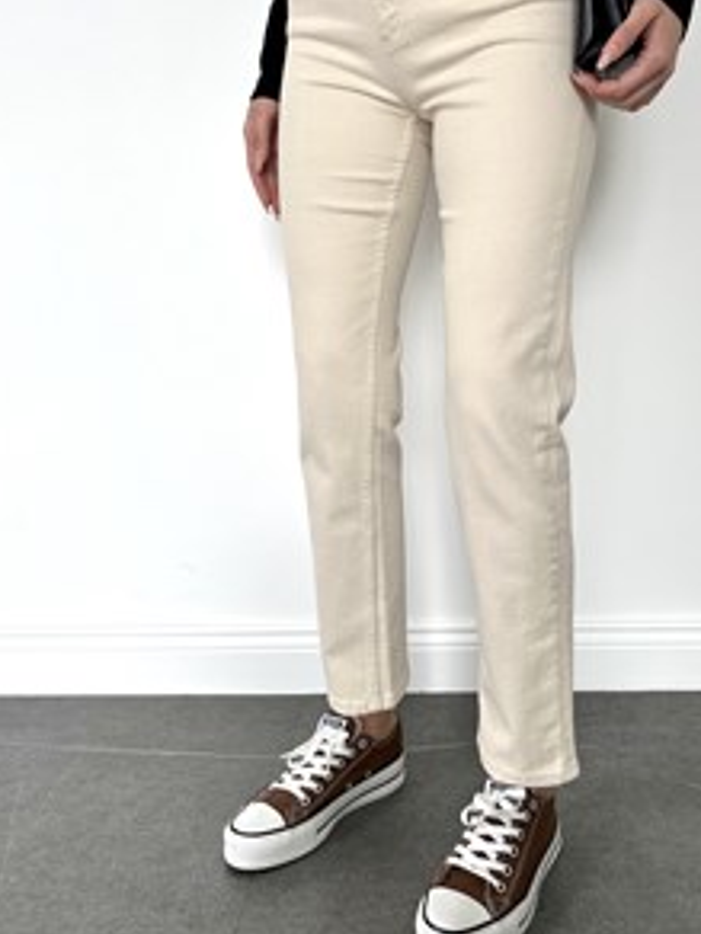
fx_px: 918
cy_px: 321
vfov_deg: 53.0
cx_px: 429
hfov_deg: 41.6
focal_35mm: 34
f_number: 1.78
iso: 80
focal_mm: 6.86
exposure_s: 1/266
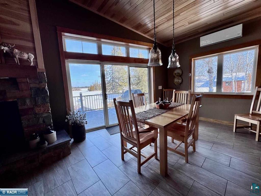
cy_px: 98
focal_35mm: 14
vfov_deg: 85.7
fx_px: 106
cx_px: 130
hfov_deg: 102.1
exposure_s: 1/168
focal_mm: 2.22
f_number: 2.2
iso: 40
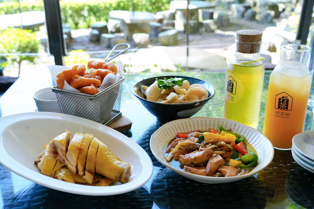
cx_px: 157
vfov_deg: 34.2
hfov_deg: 49.6
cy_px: 104
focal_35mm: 39
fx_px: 340
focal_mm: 39
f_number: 7.1
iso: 320
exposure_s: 1/125
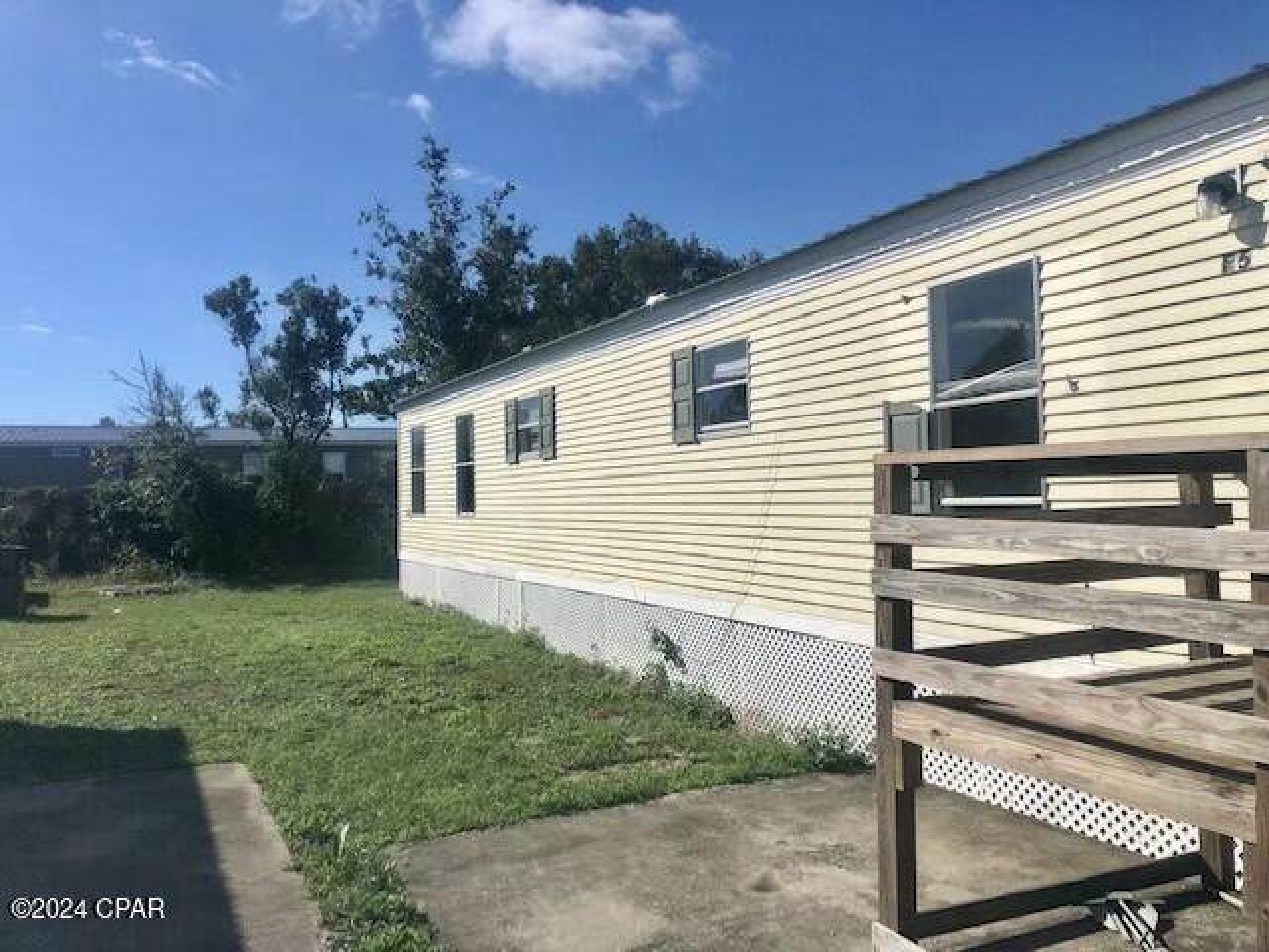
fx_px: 1026
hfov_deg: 63.4
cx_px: 634
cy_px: 476
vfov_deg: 49.7
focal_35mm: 28
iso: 25
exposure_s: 1/4808
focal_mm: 4
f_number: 1.8
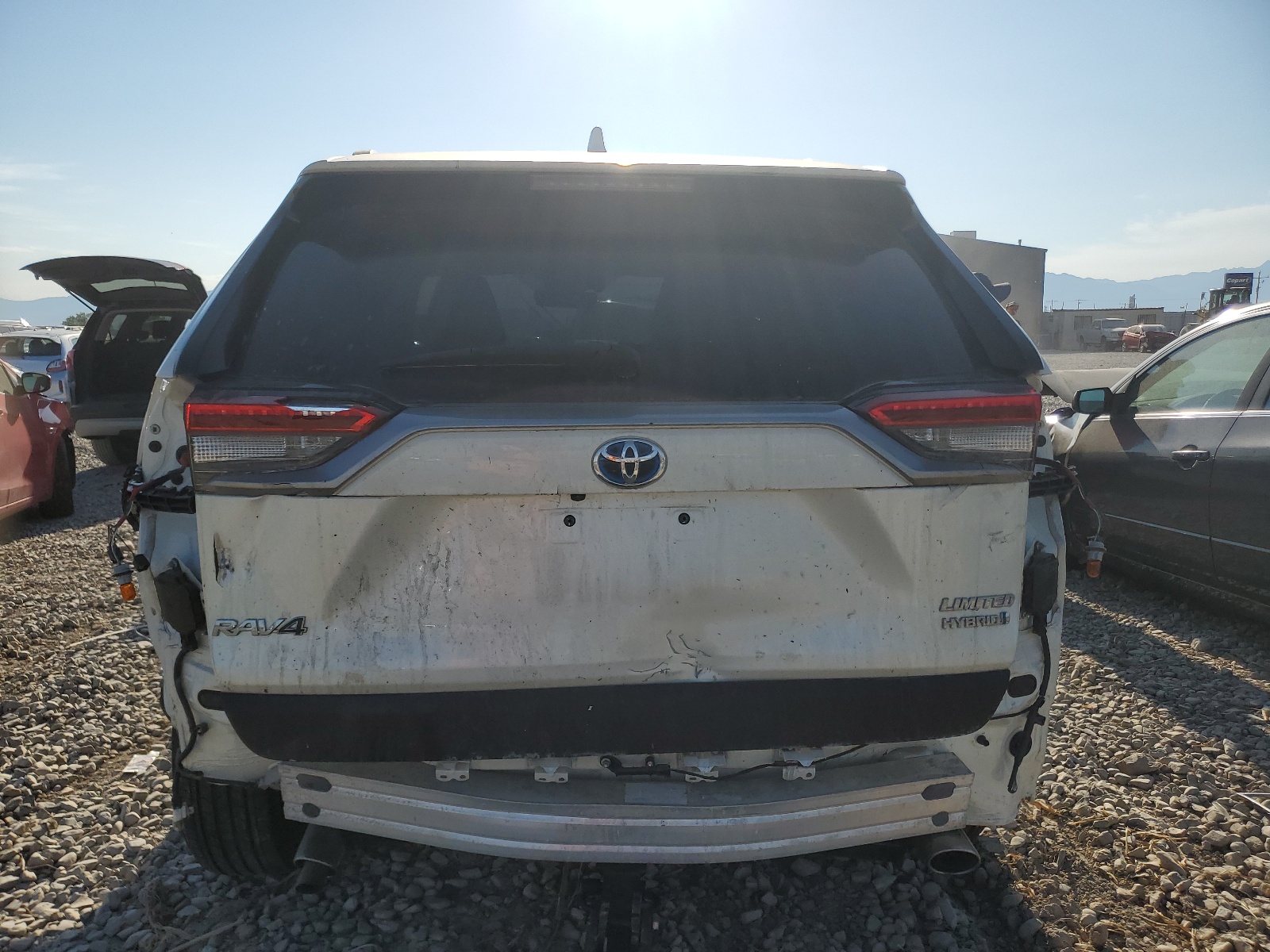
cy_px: 476
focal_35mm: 26
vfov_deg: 53.1
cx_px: 635
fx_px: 954
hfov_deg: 67.3
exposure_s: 1/10000
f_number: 1.5
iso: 50
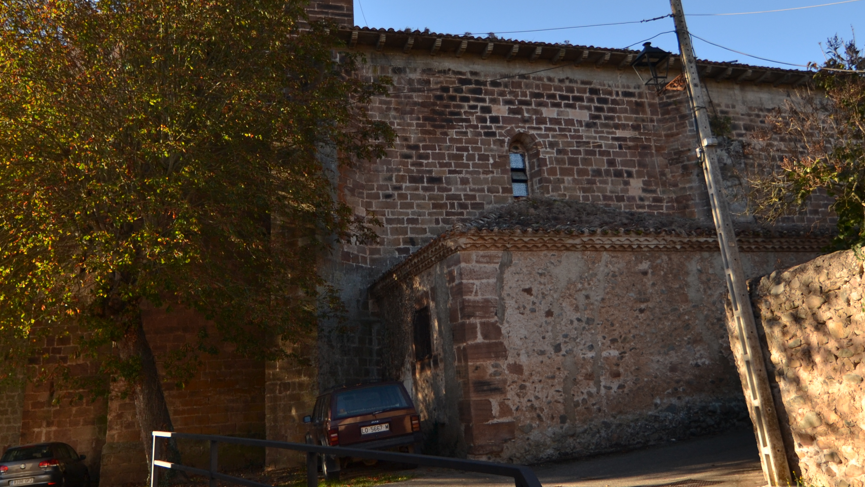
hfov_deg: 64.4
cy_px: 176
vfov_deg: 38.8
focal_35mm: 30
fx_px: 686
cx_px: 417
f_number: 2.8
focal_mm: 11
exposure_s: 1/640
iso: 100
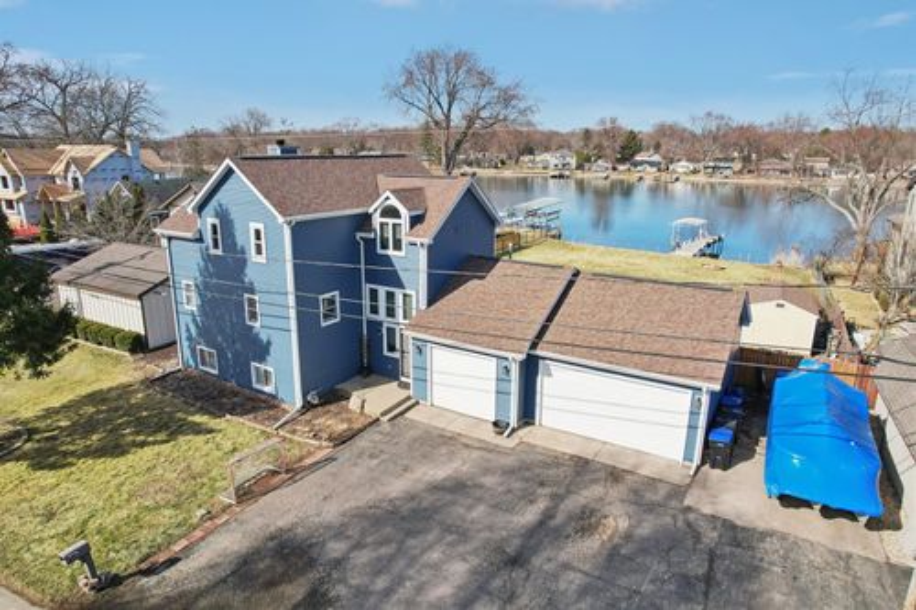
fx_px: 560
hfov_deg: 78.6
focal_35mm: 22
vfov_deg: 57.2
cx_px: 458
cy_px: 305
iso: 150
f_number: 2.8
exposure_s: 1/2500
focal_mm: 8.4
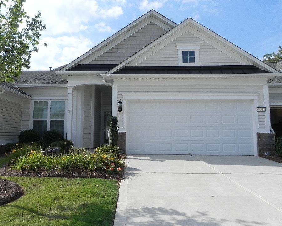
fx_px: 242
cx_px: 125
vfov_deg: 50.0
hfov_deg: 60.3
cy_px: 111
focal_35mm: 29
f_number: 7.1
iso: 160
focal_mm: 4.6
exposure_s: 1/468
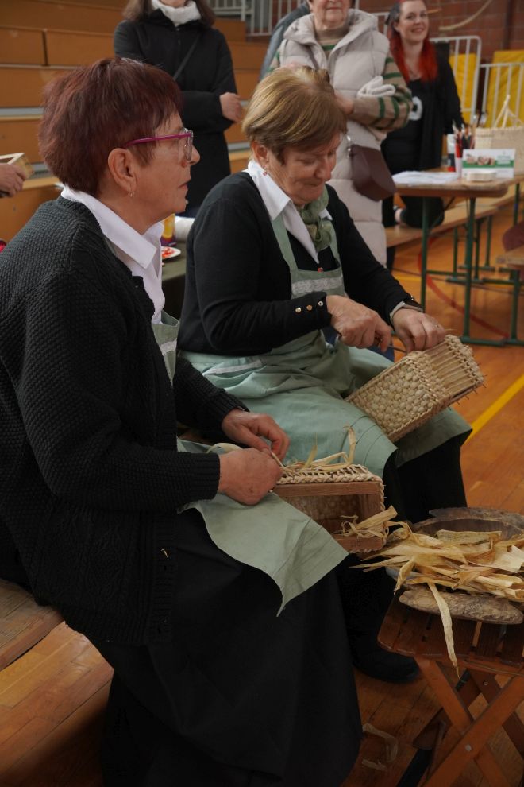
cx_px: 262
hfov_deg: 29.3
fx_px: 1002
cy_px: 394
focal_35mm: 46
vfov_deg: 42.8
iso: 1000
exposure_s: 1/200
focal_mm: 30.6
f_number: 4.5
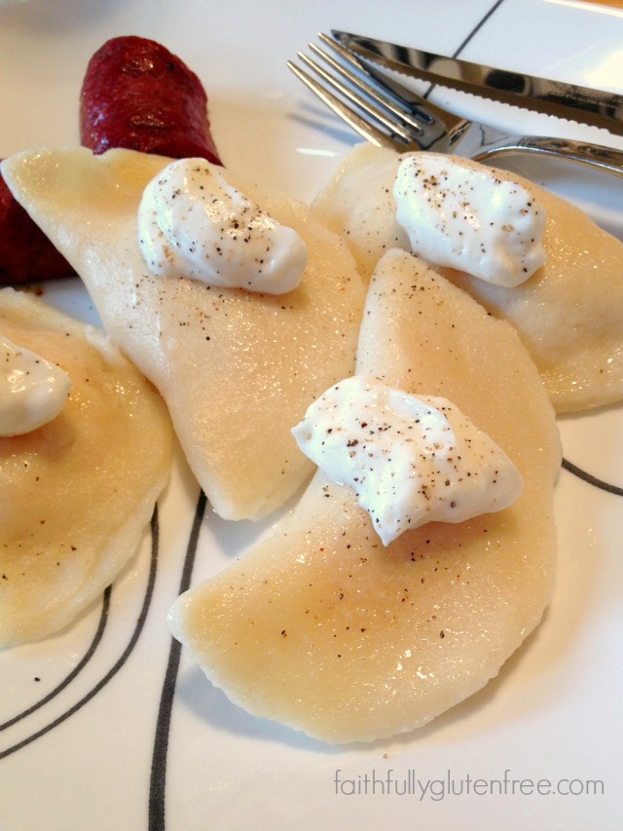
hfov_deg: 40.7
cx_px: 312
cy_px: 416
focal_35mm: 35
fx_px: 840
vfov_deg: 52.6
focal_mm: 4.28
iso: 50
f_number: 2.4
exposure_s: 1/30
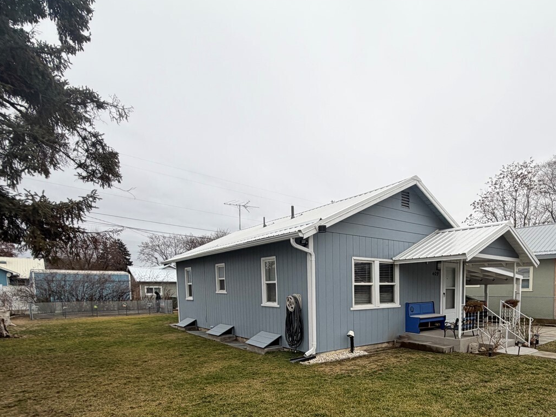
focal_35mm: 22
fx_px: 353
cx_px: 374
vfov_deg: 57.5
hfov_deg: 73.9
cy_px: 320
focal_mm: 2.22
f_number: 2.2
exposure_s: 1/196
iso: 40
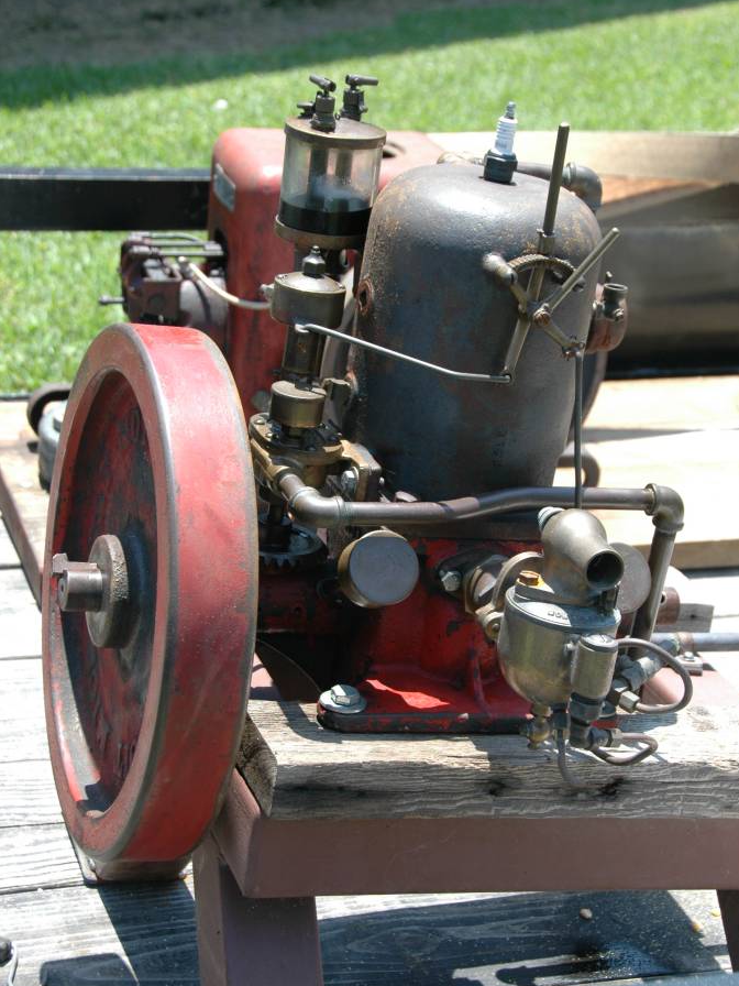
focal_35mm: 79
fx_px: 2249
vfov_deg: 24.7
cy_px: 519
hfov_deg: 18.7
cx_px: 373
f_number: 6.3
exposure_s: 1/250
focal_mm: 48
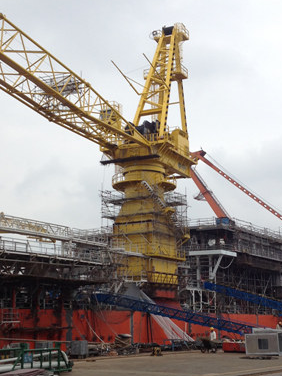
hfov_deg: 23.6
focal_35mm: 62
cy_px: 250
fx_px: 673
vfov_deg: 31.0
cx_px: 170
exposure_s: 1/1151
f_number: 2.4
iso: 64
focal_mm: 4.28
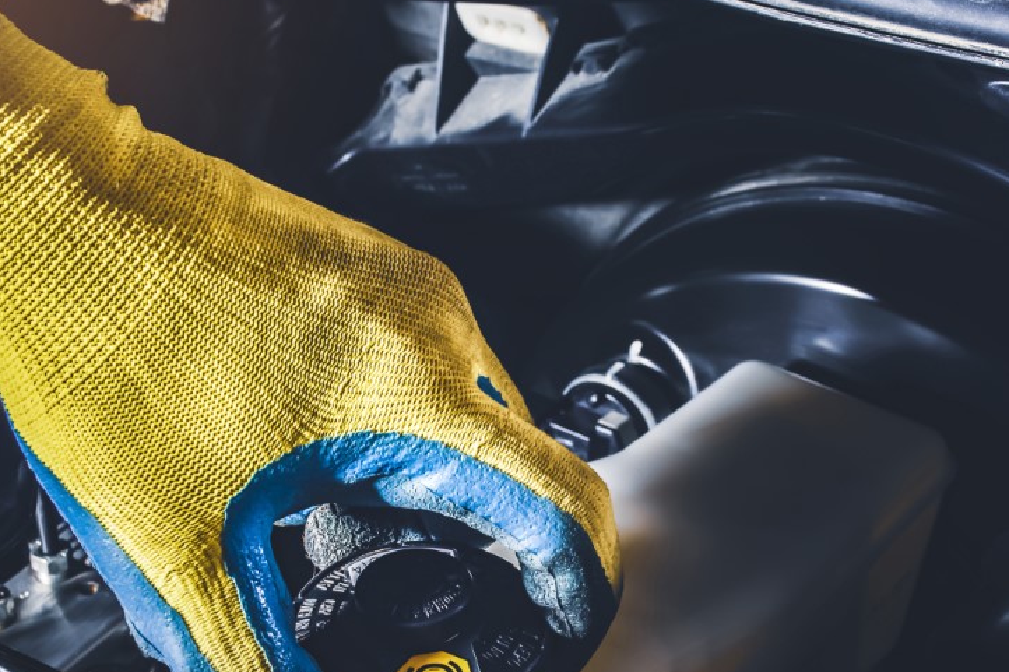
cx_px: 489
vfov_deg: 14.9
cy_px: 514
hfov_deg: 22.4
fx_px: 2550
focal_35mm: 91
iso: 320
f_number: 9
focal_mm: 38
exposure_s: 1/5
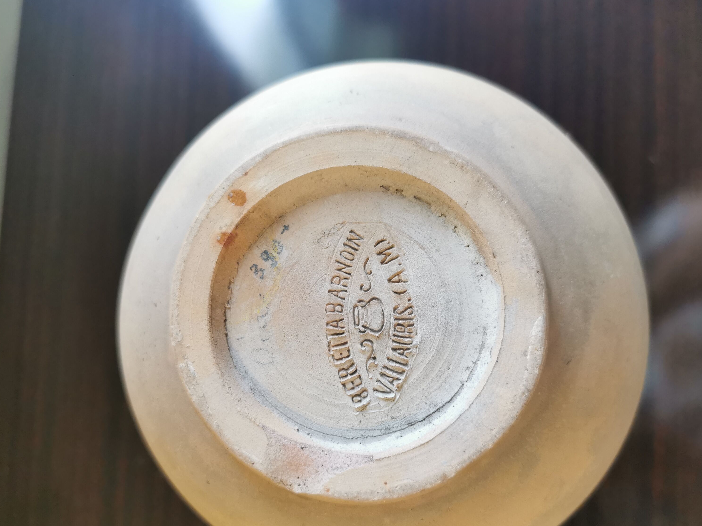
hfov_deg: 55.3
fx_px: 669
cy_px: 308
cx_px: 347
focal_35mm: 33
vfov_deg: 42.8
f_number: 1.6
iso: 200
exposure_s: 1/100
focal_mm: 5.56
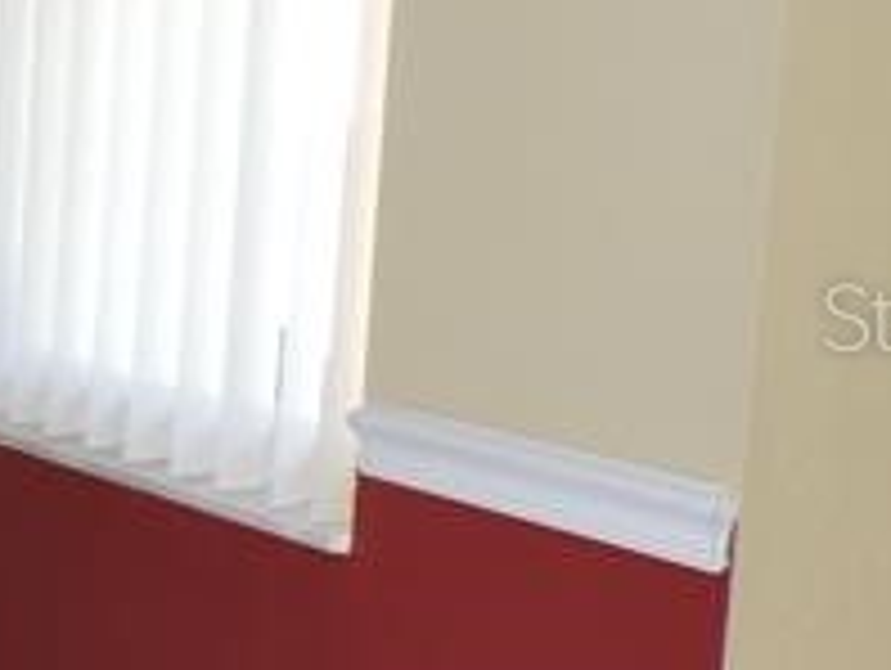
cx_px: -1058
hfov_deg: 13.1
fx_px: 3196
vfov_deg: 12.0
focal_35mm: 124
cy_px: 315
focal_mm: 4.3
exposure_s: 1/30
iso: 200
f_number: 3
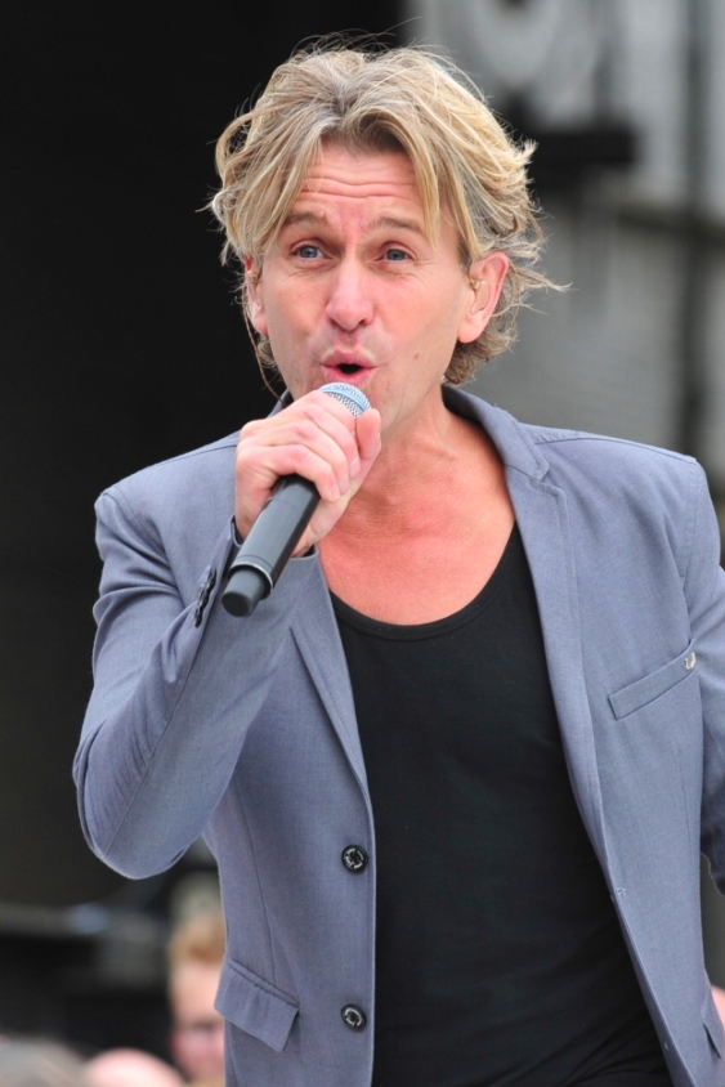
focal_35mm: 200
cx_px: 362
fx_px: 6039
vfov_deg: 10.3
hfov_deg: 6.9
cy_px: 544
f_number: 5
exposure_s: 1/160
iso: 320
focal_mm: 200
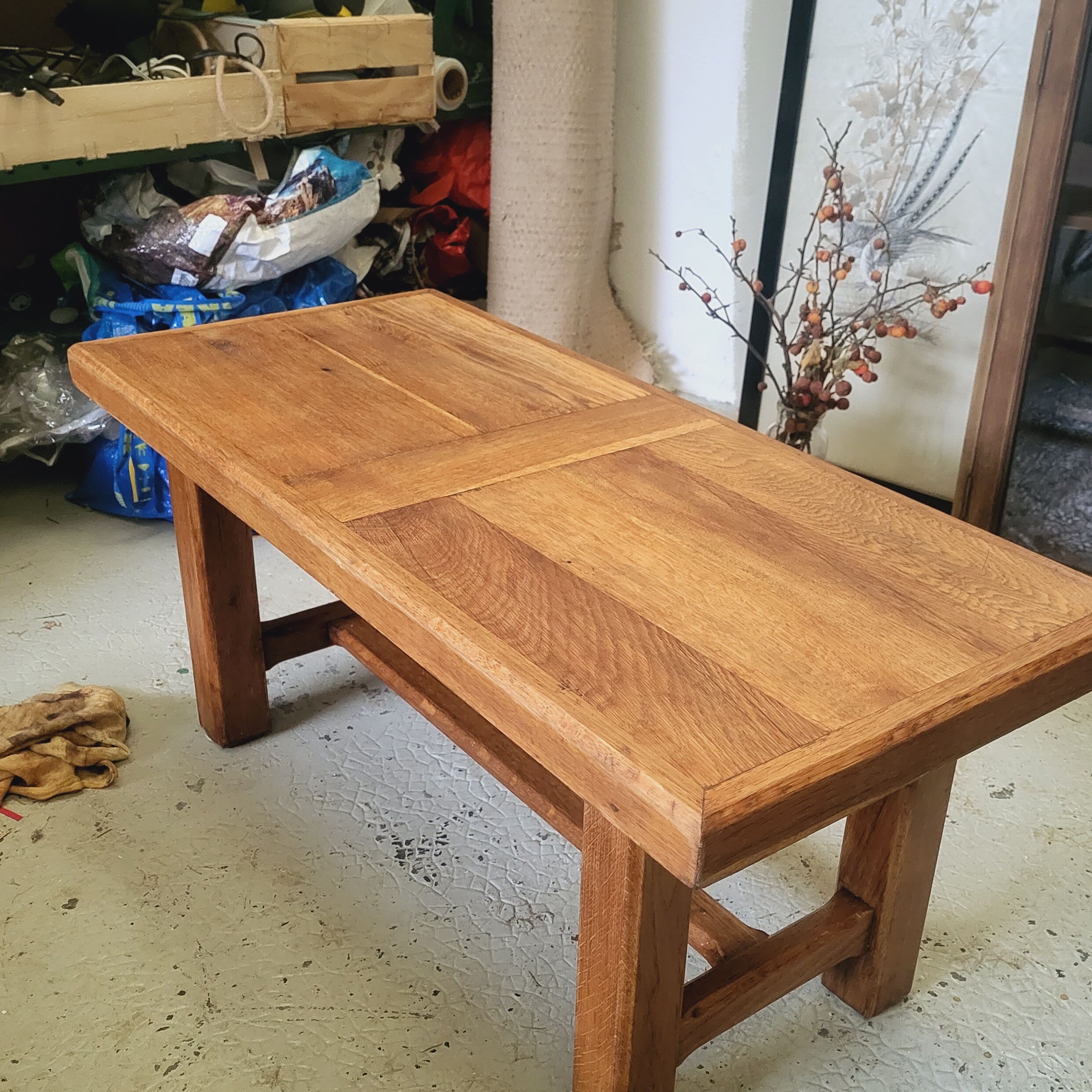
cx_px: 582
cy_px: 626
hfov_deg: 44.9
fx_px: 1321
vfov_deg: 44.8
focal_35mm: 37
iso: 800
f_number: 1.8
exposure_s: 1/50
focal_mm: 5.4
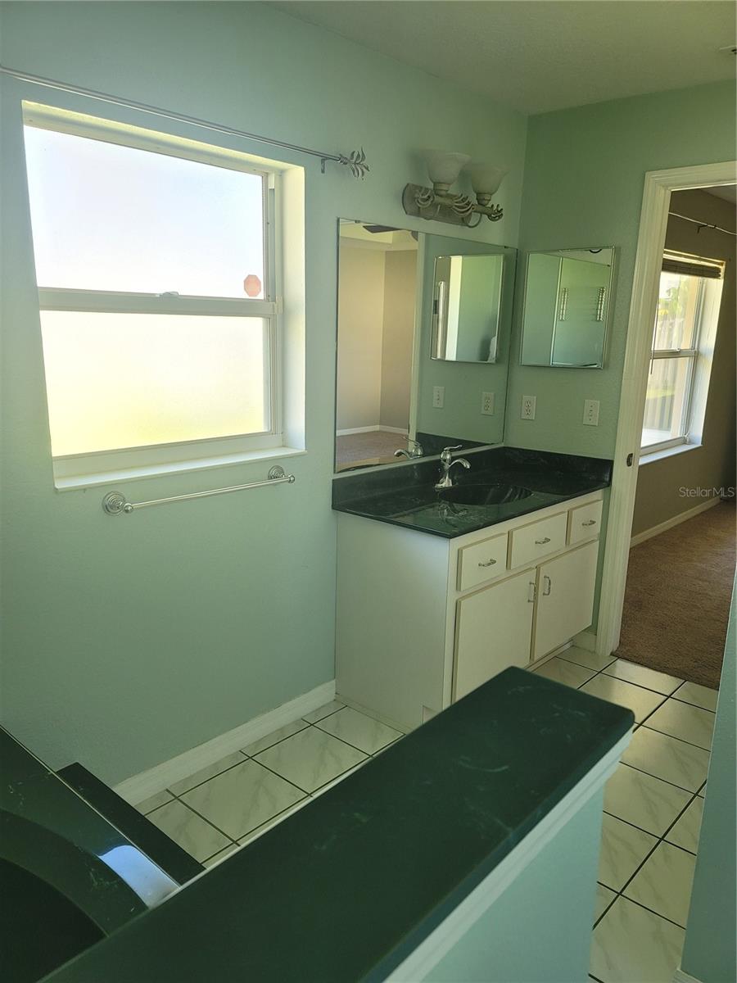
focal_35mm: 25
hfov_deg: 54.9
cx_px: 368
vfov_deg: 69.4
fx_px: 710
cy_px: 492
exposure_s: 1/100
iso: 250
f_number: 1.8
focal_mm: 7
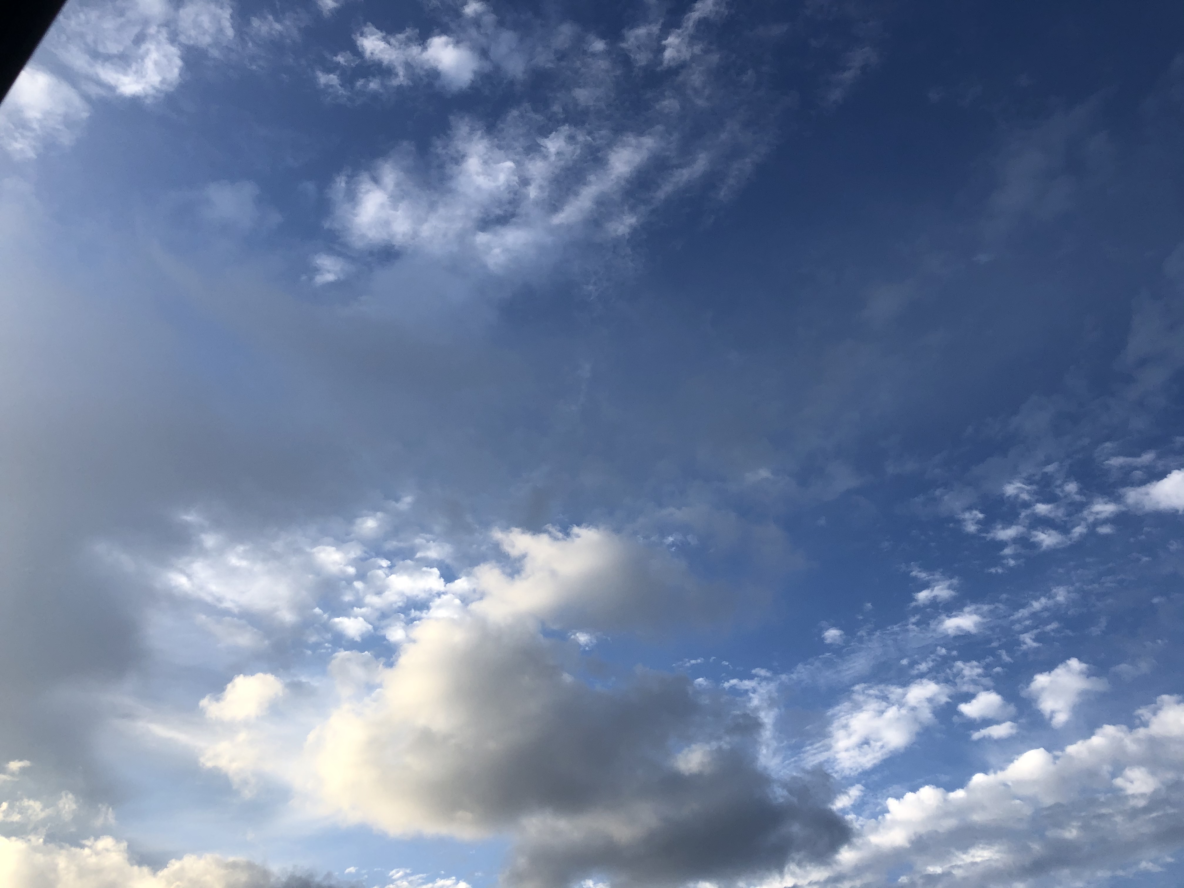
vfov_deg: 49.7
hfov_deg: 63.4
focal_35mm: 28
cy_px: 444
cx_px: 592
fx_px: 958
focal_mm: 3.99
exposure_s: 1/1066
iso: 20
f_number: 1.8
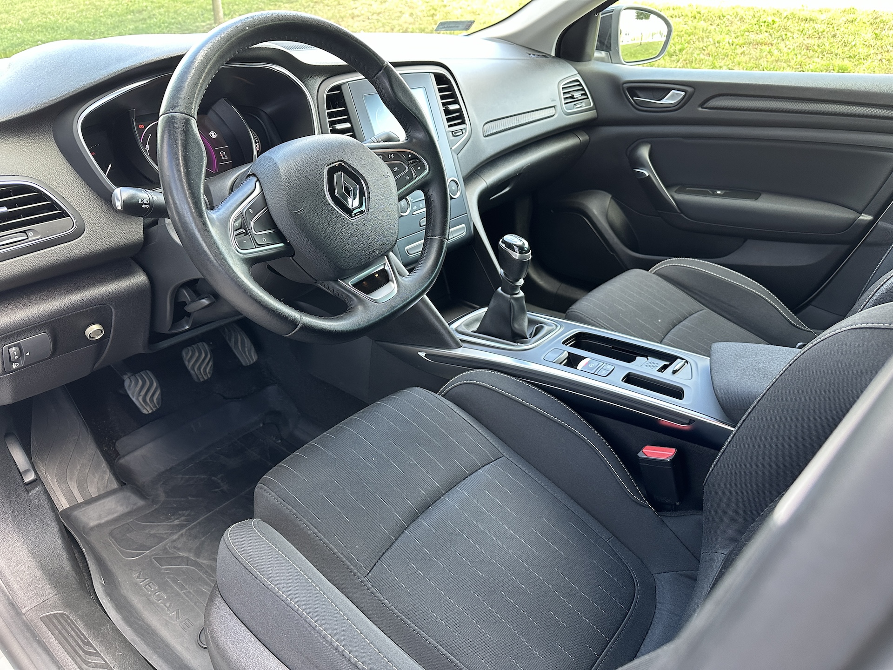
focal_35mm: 24
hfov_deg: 71.6
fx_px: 619
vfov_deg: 56.8
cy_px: 335
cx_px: 446
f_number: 1.78
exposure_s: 1/70
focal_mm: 6.86
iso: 250
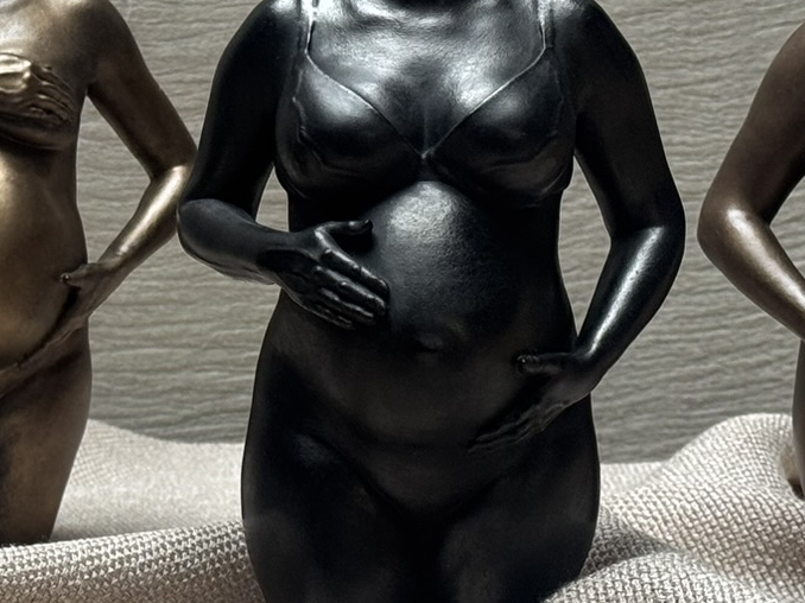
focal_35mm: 145
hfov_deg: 13.5
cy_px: 161
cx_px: 63
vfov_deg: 10.2
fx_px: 3371
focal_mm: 6.76
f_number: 1.78
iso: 125
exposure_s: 1/60
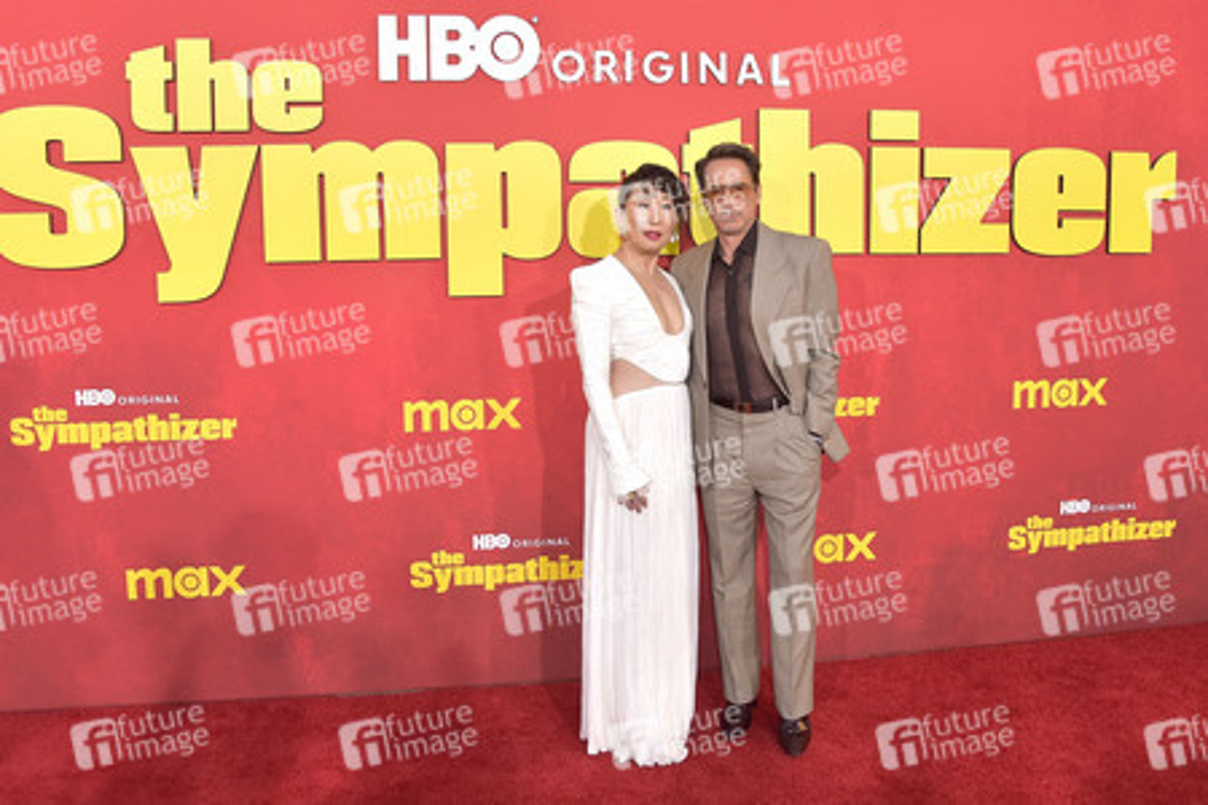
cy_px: 402
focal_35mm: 28
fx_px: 939
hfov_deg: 65.5
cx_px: 604
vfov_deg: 46.4
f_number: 6.3
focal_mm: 28
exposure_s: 1/1250
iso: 1250
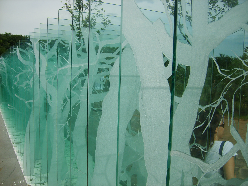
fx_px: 251
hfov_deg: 52.6
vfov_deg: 40.7
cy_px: 93
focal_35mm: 35
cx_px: 124
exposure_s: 1/250
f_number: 7.1
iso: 50
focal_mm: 5.8
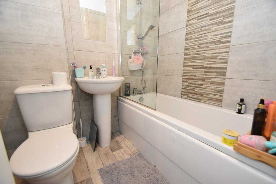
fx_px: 115
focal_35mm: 15
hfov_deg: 100.4
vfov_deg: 77.3
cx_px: 138
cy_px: 92
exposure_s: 1/60
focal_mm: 10
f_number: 4
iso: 800
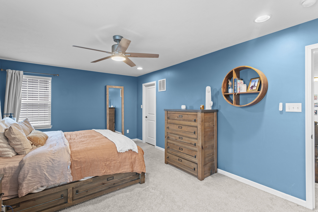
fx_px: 150
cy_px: 106
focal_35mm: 17
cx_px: 159
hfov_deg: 93.3
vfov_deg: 70.5
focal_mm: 17
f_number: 7.1
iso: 500
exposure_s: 3.2
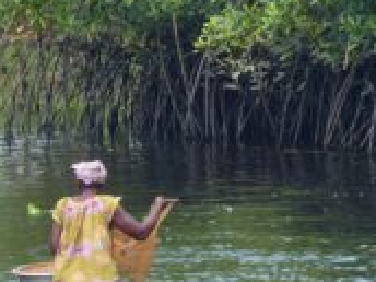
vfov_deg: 2.1
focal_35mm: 720
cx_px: 9
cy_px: 157
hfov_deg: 2.8
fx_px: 7821
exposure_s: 1/160
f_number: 4
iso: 100
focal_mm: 55.7
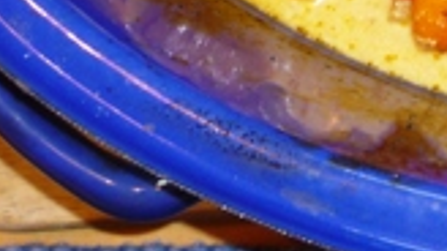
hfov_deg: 16.0
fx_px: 1457
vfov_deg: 9.0
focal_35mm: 123
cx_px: 668
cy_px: -333
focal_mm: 5.2
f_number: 3.3
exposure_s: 1/30
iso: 100
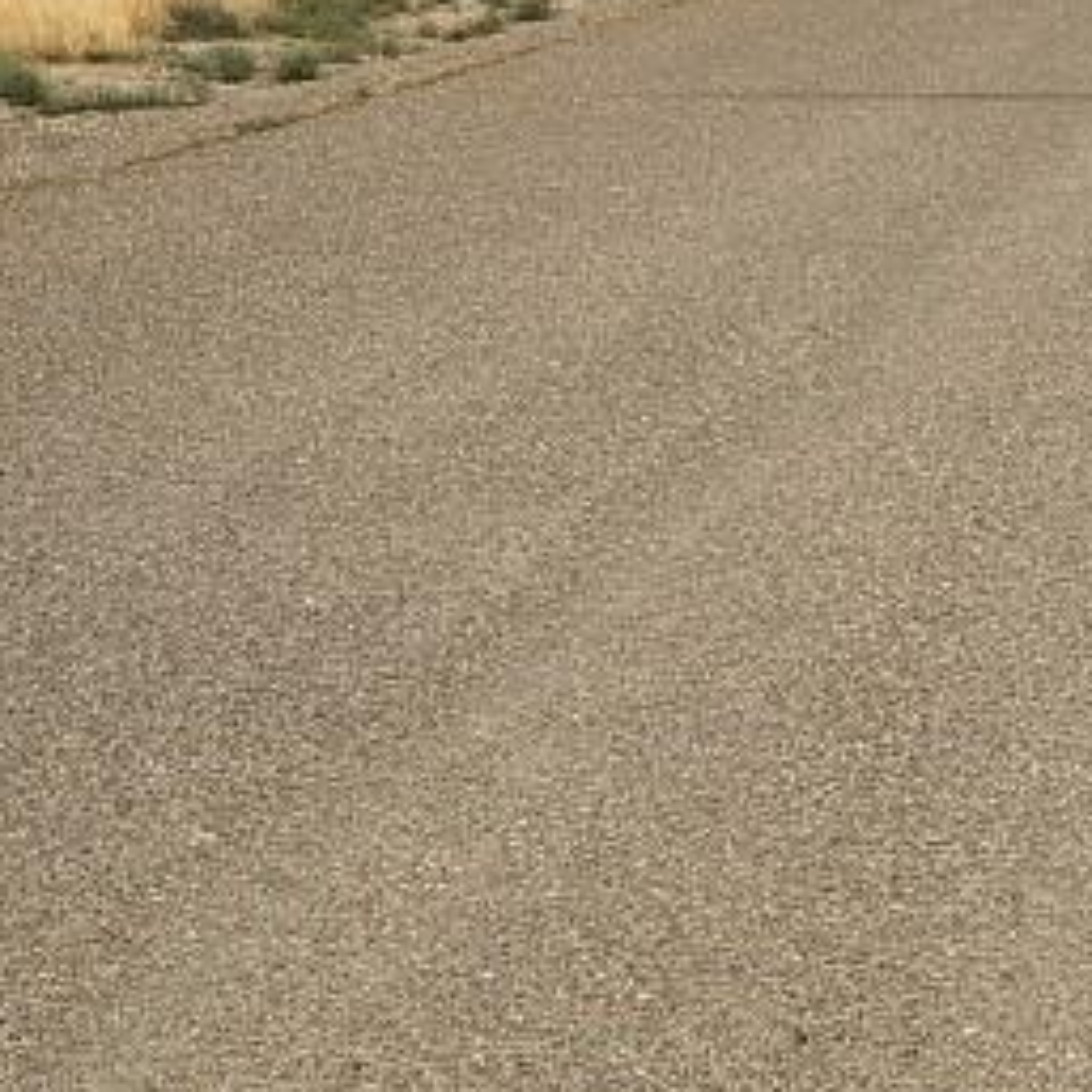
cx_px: 710
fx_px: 4069
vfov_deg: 15.3
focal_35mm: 114
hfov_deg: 15.3
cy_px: 442
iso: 10
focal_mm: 6.3
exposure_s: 1/717
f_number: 1.7
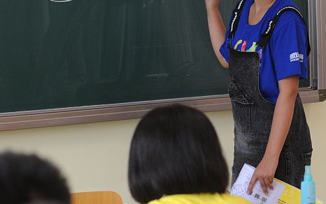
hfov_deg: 9.7
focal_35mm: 215
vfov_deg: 6.1
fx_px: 1910
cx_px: 246
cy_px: 10
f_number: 4
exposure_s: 1/125
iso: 640
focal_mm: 82
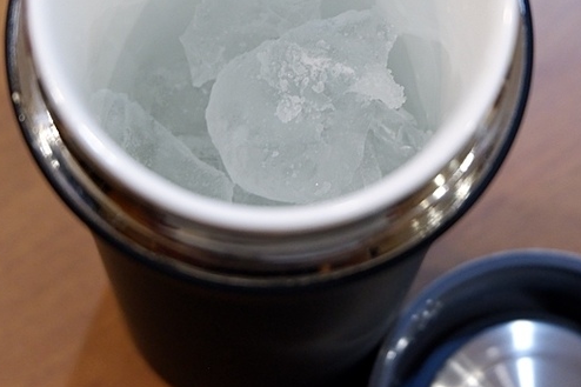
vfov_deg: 13.9
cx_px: 296
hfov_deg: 20.8
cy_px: 76
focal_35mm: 98
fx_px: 1581
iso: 1600
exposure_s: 1/34
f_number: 5.3
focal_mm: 38.7
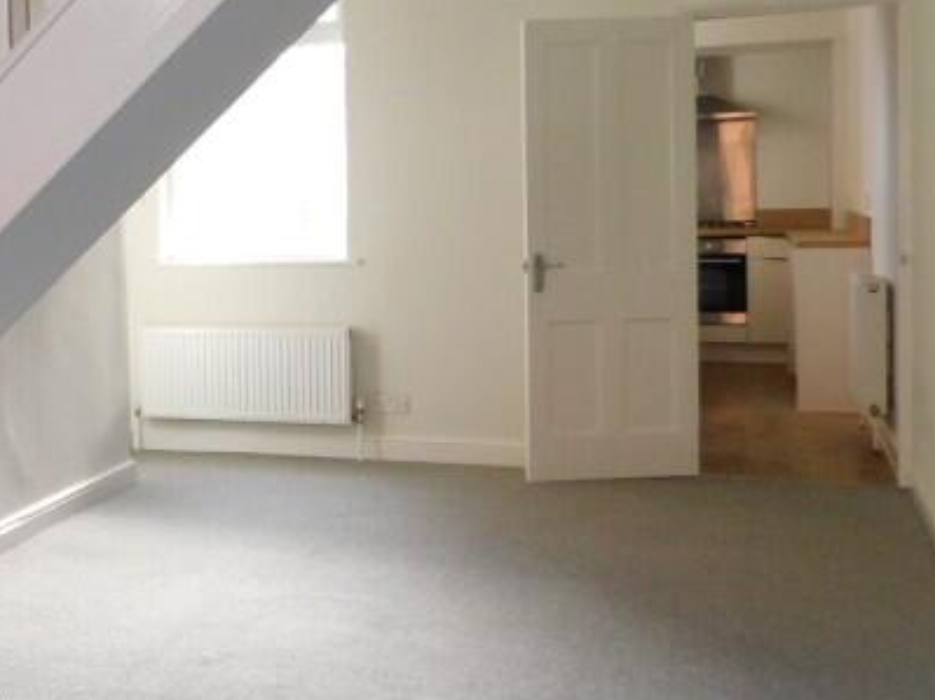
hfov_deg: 27.7
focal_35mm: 59
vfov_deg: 24.8
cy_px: 274
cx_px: -248
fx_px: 1593
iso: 200
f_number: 3
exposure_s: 1/30
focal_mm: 4
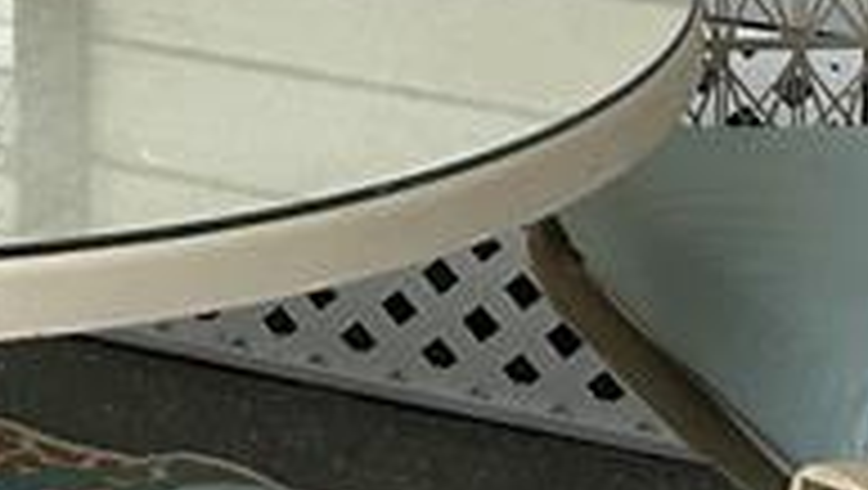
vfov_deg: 7.8
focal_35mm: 150
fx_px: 3456
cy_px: -494
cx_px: -247
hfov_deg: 13.8
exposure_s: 1/60
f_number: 1.5
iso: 160
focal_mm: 5.7
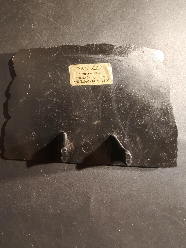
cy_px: 124
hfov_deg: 58.9
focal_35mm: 23
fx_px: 165
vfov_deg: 73.9
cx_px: 93
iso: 250
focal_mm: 2.32
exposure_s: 1/50
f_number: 2
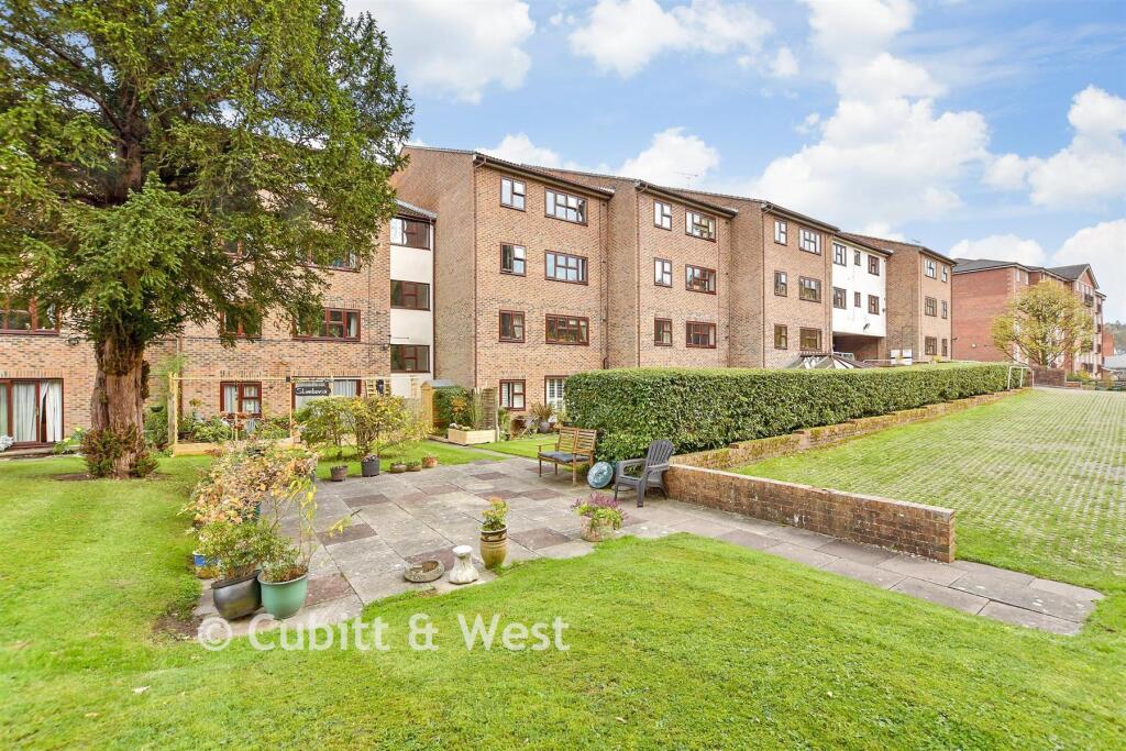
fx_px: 469
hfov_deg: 100.4
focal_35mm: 15
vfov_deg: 77.3
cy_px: 376
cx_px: 563
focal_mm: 10
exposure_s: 1/40
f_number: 8
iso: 160
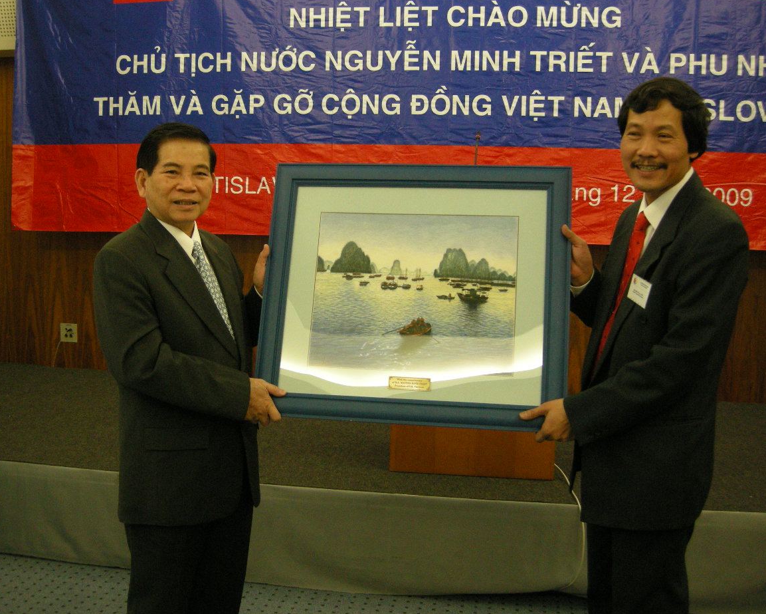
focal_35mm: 39
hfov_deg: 46.8
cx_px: 395
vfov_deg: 38.2
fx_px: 884
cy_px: 306
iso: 334
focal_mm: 7.5
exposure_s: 1/61.8
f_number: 2.7
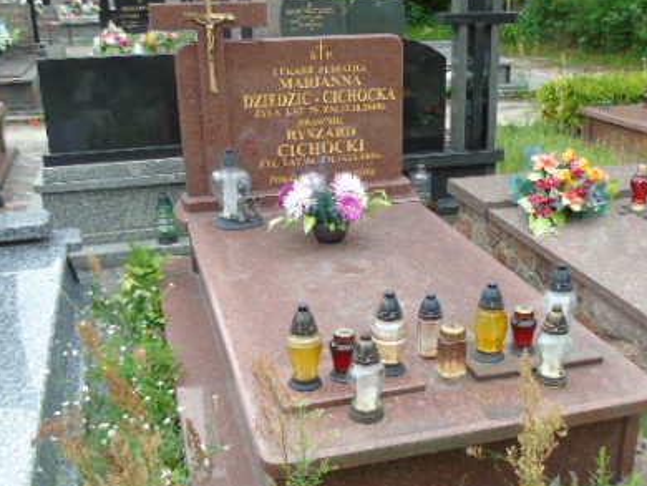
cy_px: 272
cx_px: 358
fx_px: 767
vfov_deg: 35.1
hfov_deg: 45.7
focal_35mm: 41
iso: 80
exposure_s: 1/100
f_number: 3.4
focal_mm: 4.4
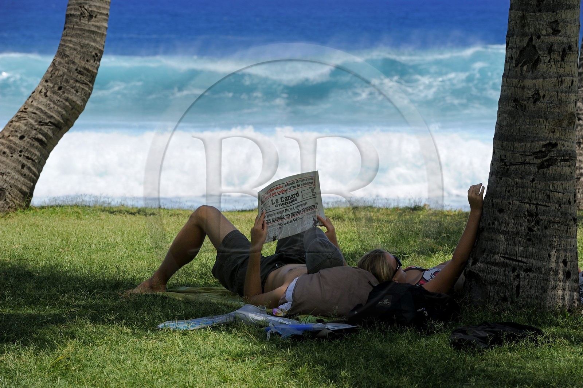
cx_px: 292
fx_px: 2832
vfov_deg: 7.8
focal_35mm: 175
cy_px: 194
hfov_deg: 11.8
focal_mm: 175
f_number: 11
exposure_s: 1/400
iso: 200
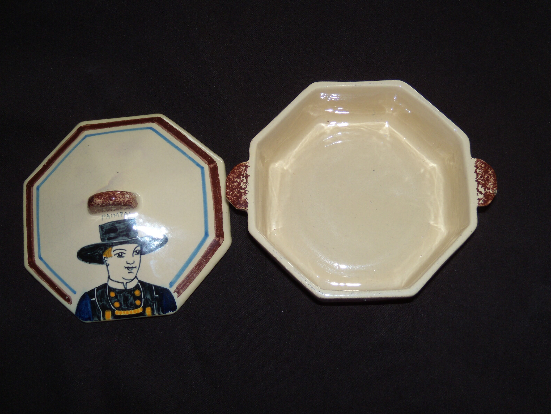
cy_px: 205
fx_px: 589
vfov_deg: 38.7
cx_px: 270
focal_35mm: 37
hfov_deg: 50.1
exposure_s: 1/50
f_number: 3.6
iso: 80
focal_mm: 6.4
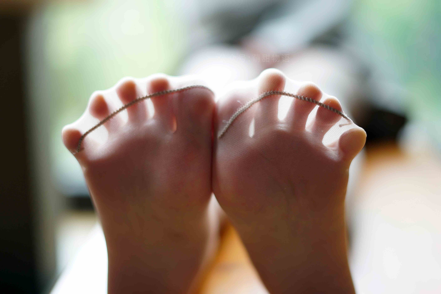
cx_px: 220
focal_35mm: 50
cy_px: 147
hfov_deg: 39.6
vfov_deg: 27.0
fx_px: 613
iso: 200
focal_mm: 50
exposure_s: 1/200
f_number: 1.8
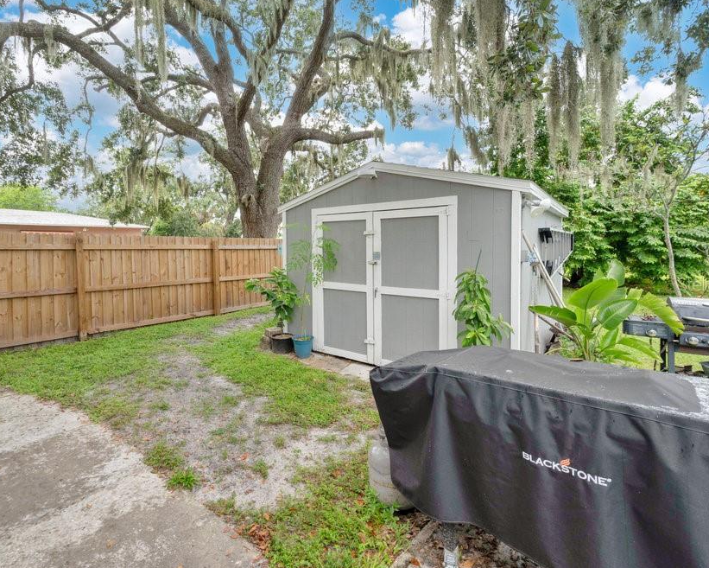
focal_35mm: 16
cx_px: 327
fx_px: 336
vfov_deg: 80.4
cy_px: 284
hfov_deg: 92.9
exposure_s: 1/15
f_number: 7.1
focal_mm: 14
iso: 125
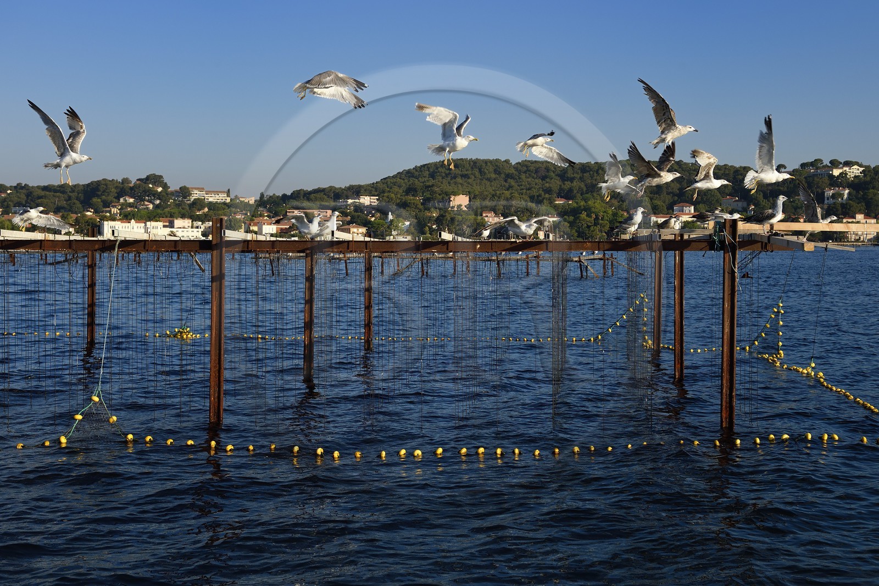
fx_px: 1221
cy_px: 293
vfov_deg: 27.0
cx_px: 440
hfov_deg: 39.6
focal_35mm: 50
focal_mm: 50
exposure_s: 1/500
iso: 200
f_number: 8
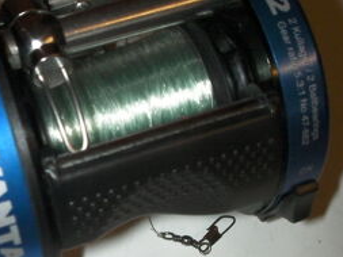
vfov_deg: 20.5
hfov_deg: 26.1
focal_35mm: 72
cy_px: 124
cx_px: 30
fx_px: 714
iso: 200
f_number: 5.6
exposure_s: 1/30
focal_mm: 6.3
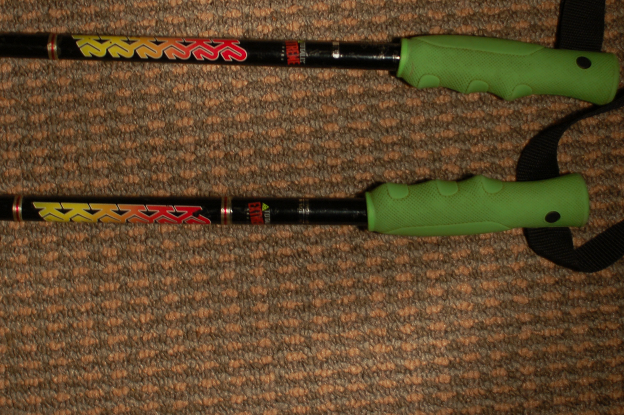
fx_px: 987
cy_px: 124
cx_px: 315
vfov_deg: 23.6
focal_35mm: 57
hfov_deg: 35.1
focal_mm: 24
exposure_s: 1/50
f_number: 2.8
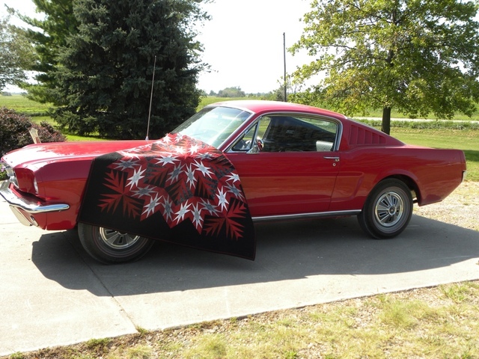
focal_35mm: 41
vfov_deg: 35.1
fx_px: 567
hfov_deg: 45.8
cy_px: 180
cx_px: 240
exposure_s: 1/383
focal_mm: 7.3
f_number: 3.2
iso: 64
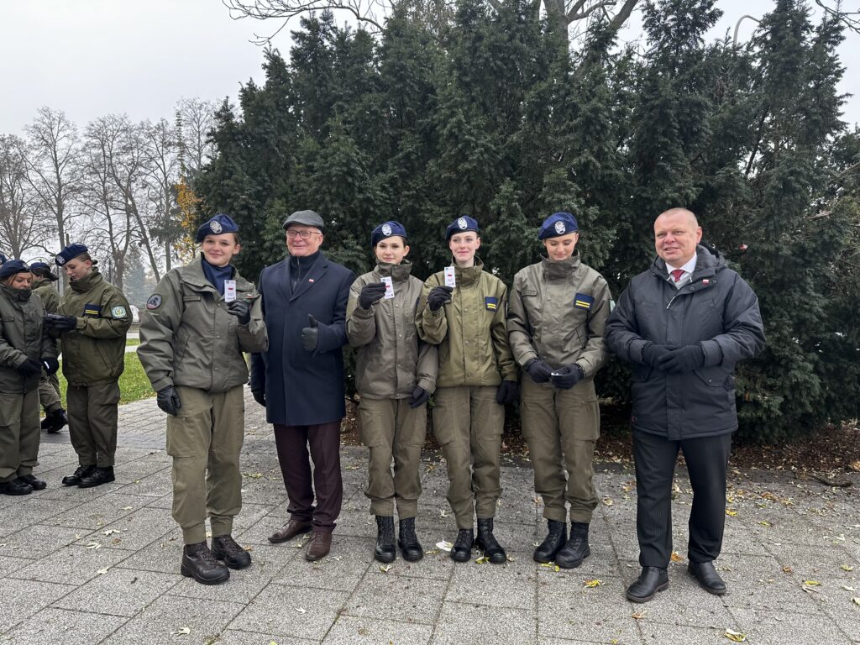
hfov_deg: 71.6
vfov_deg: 56.8
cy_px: 322
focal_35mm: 24
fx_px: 596
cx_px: 430
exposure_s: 1/241
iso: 80
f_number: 1.78
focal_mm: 6.86
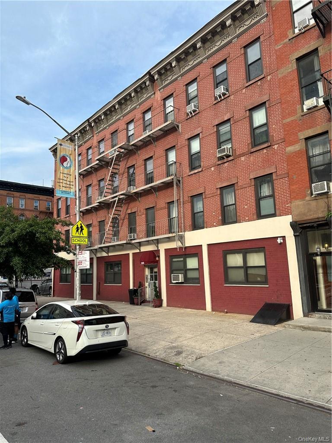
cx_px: 166
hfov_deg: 56.8
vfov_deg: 71.6
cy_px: 222
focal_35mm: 24
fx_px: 307
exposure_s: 1/1495
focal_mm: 6.86
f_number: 1.78
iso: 80
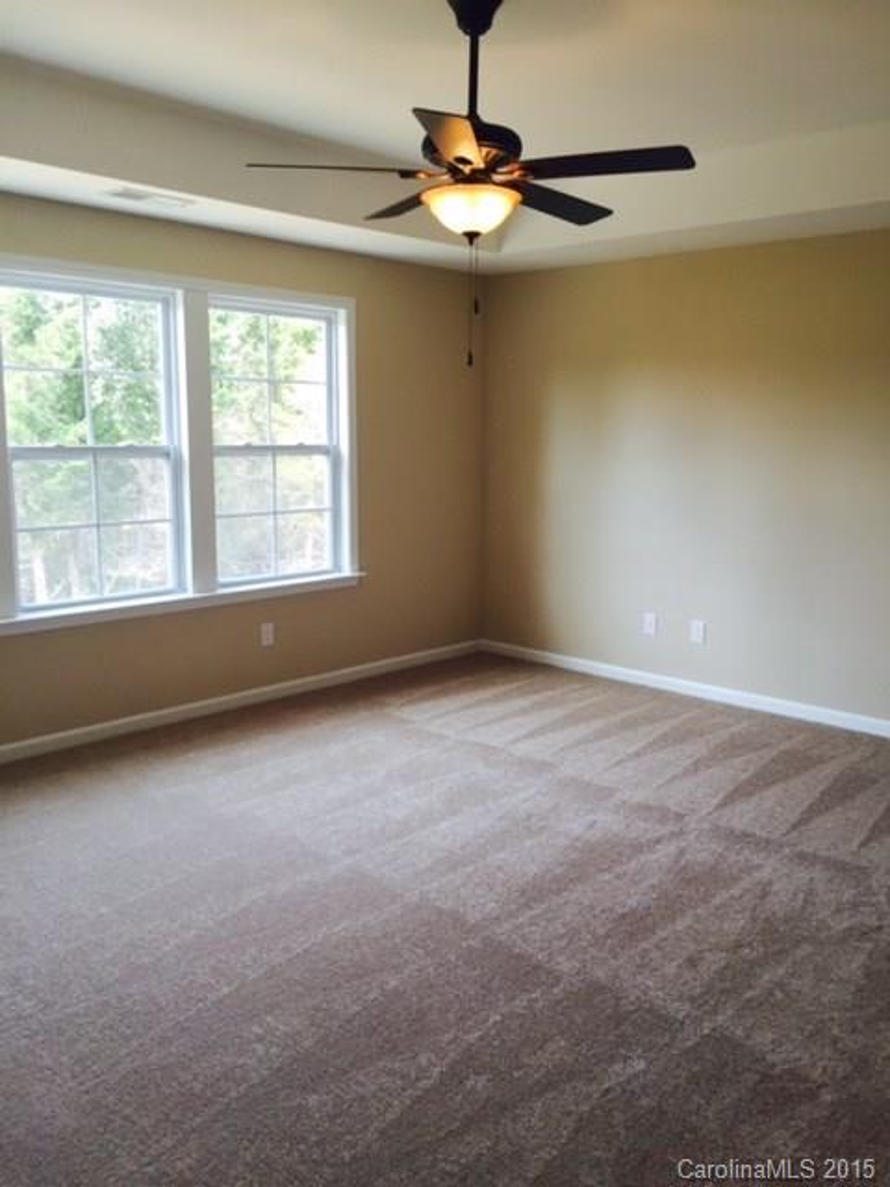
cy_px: 594
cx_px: 445
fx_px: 994
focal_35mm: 29
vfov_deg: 61.7
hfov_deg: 48.2
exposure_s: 1/60
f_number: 2.2
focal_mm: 4.15
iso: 32
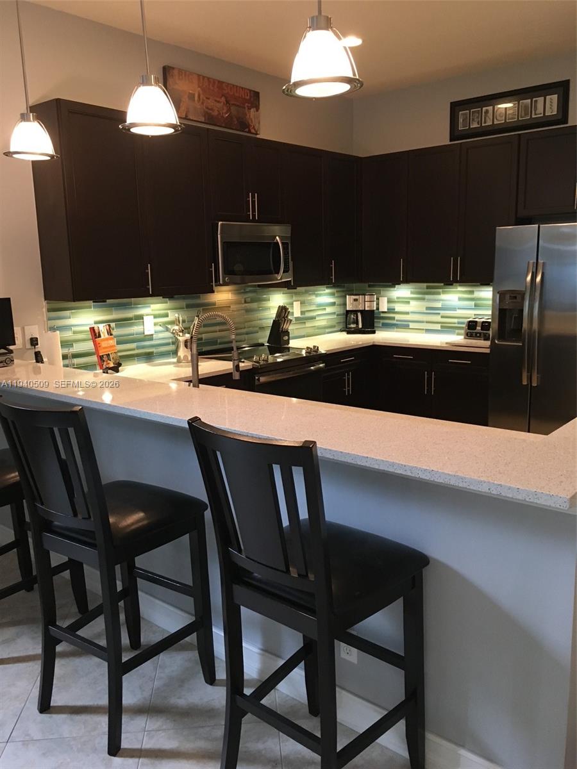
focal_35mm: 29
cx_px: 288
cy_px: 384
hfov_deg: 48.2
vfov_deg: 61.7
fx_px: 645
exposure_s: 1/30
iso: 125
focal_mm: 4.15
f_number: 2.2
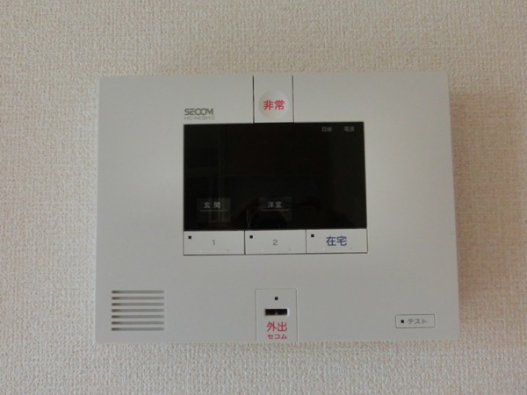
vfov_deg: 49.7
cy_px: 198
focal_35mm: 28
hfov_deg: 63.4
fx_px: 426
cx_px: 264
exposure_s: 1/125
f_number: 3
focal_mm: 5
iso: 640
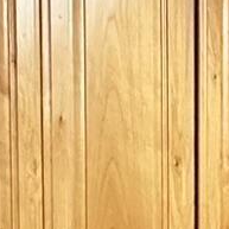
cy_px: 605
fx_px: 980
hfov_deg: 12.9
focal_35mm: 131
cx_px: 288
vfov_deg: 10.7
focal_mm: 2.22
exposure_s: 1/60
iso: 500
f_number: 2.2
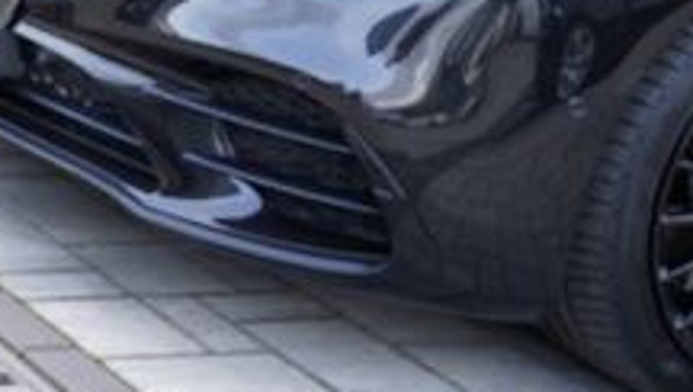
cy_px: -185
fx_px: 2189
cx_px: -921
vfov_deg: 9.9
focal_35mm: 119
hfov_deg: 13.6
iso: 100
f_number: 2.8
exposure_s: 1/30
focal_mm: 24
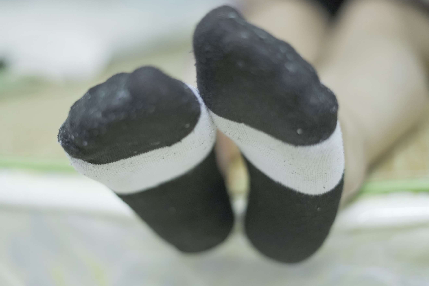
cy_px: 145
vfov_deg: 26.5
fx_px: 608
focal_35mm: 51
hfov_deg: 38.9
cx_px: 217
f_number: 1.8
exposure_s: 1/100
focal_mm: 50
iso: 1600
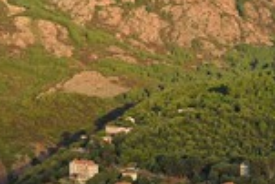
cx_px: 33
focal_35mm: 195
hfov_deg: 10.5
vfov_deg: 7.1
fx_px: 1491
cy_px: 69
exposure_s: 1/250
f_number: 5.6
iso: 200
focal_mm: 70
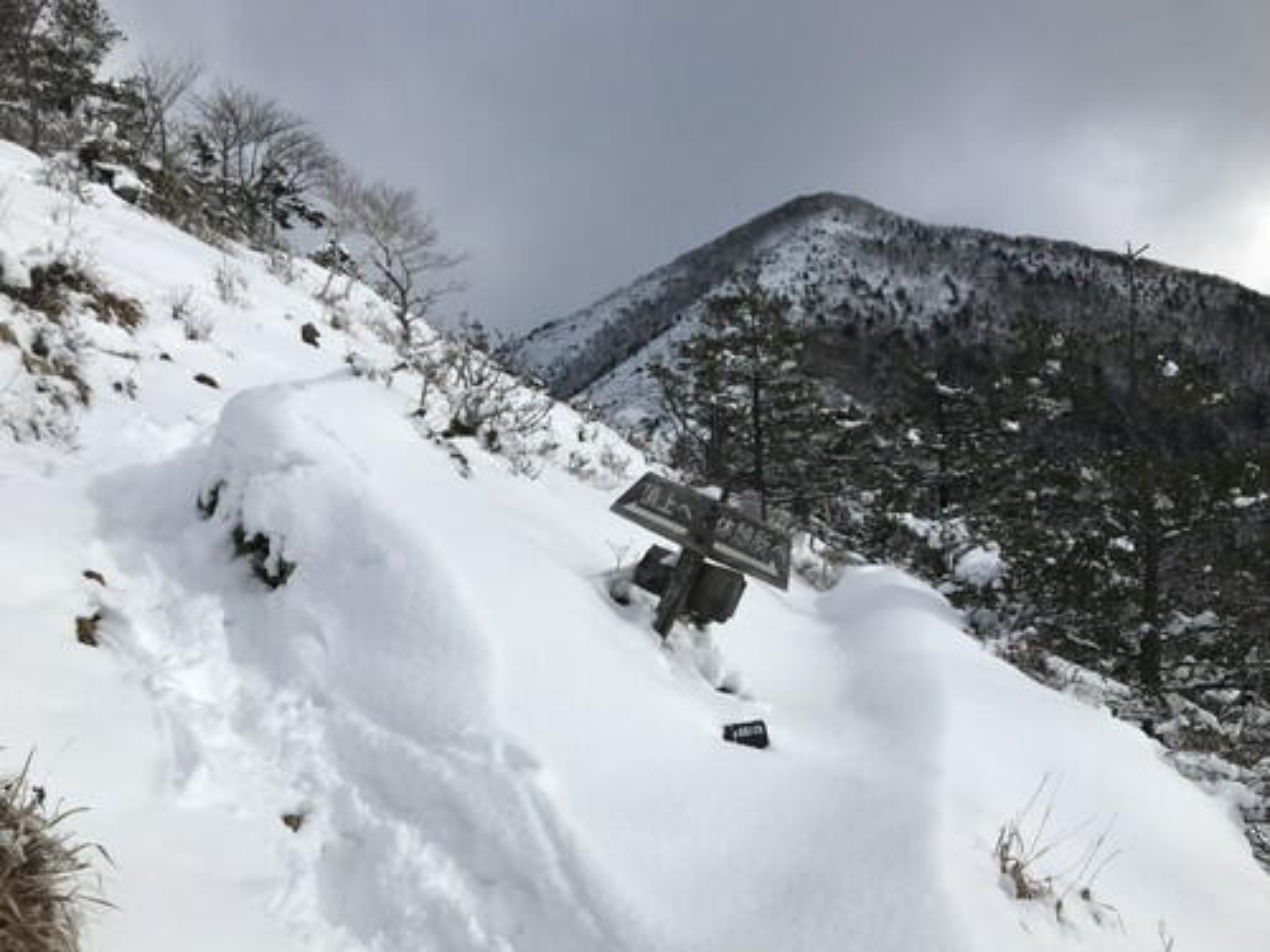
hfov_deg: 63.4
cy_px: 476
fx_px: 1027
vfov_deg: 49.7
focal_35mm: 28
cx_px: 635
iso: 20
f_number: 1.8
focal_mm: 3.99
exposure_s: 1/5051
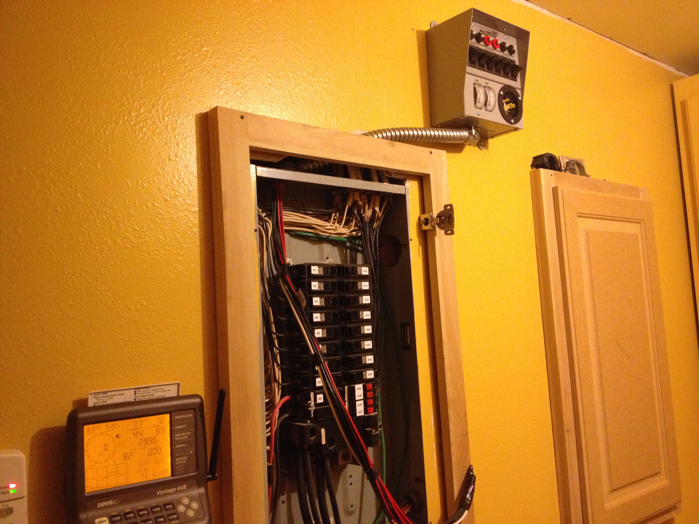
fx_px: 707
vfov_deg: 40.7
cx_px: 350
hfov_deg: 52.6
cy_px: 262
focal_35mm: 35
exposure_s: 1/20
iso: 400
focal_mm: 4.28
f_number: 2.4
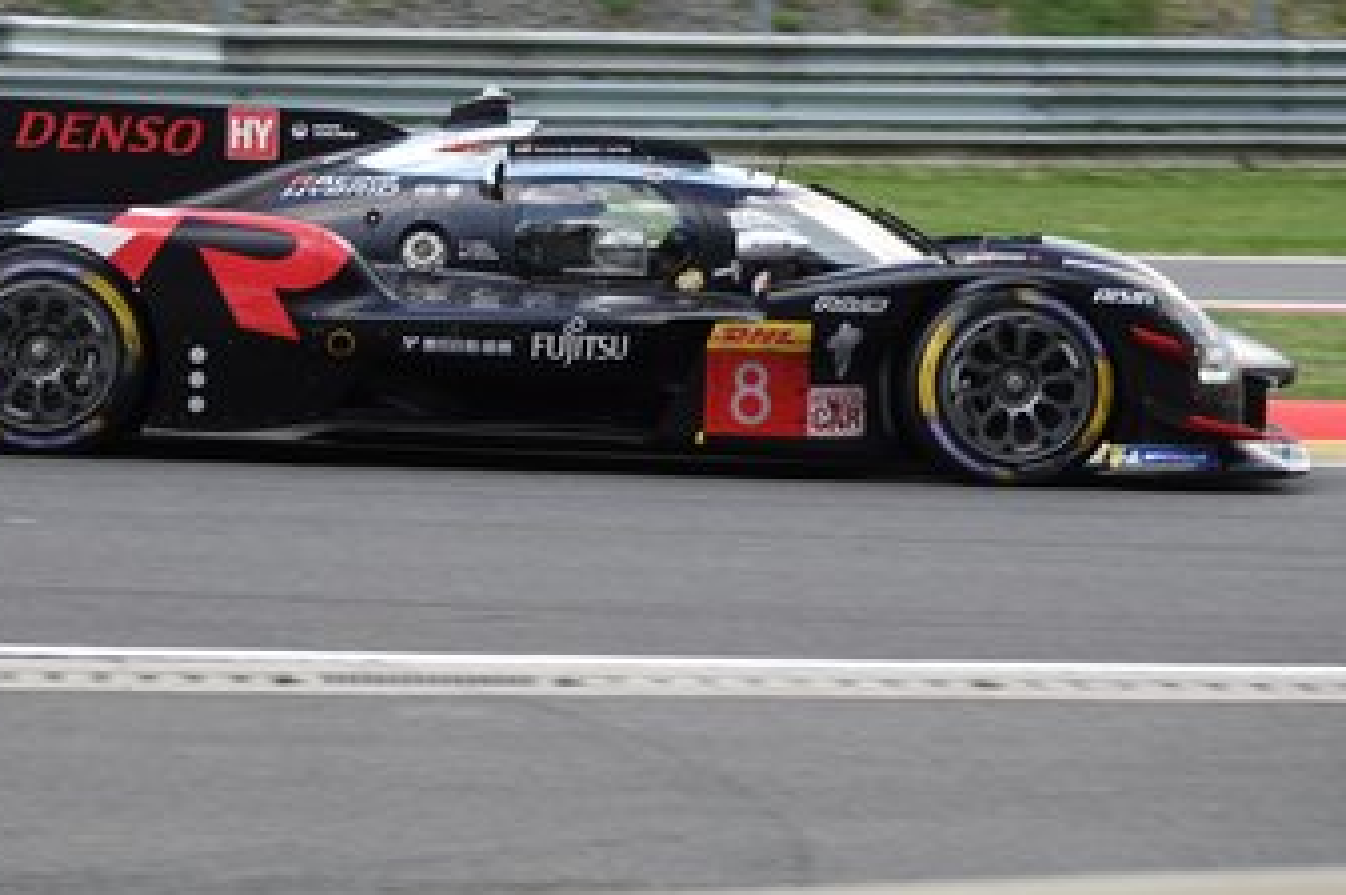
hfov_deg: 8.4
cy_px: 304
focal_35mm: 246
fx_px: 9189
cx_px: 583
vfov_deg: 5.6
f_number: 4
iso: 400
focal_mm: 67.46
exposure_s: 1/800
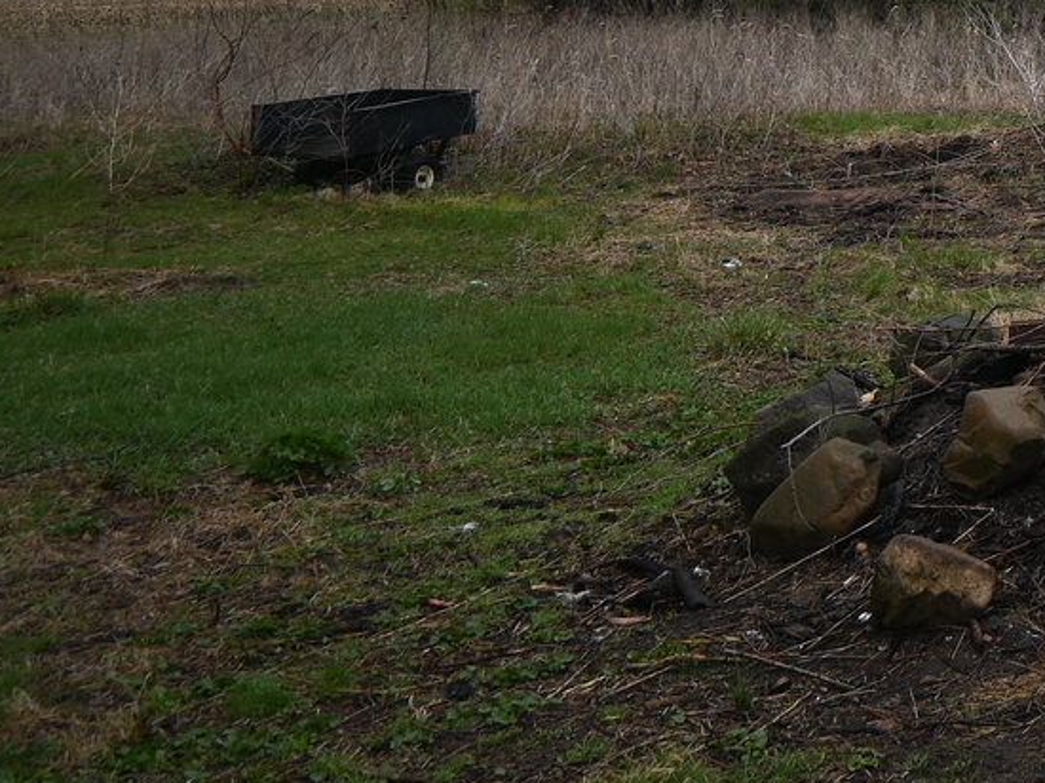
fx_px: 2052
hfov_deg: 24.2
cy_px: -220
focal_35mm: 68
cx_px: 1434
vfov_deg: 19.9
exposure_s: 1/320
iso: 100
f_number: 3.5
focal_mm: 16
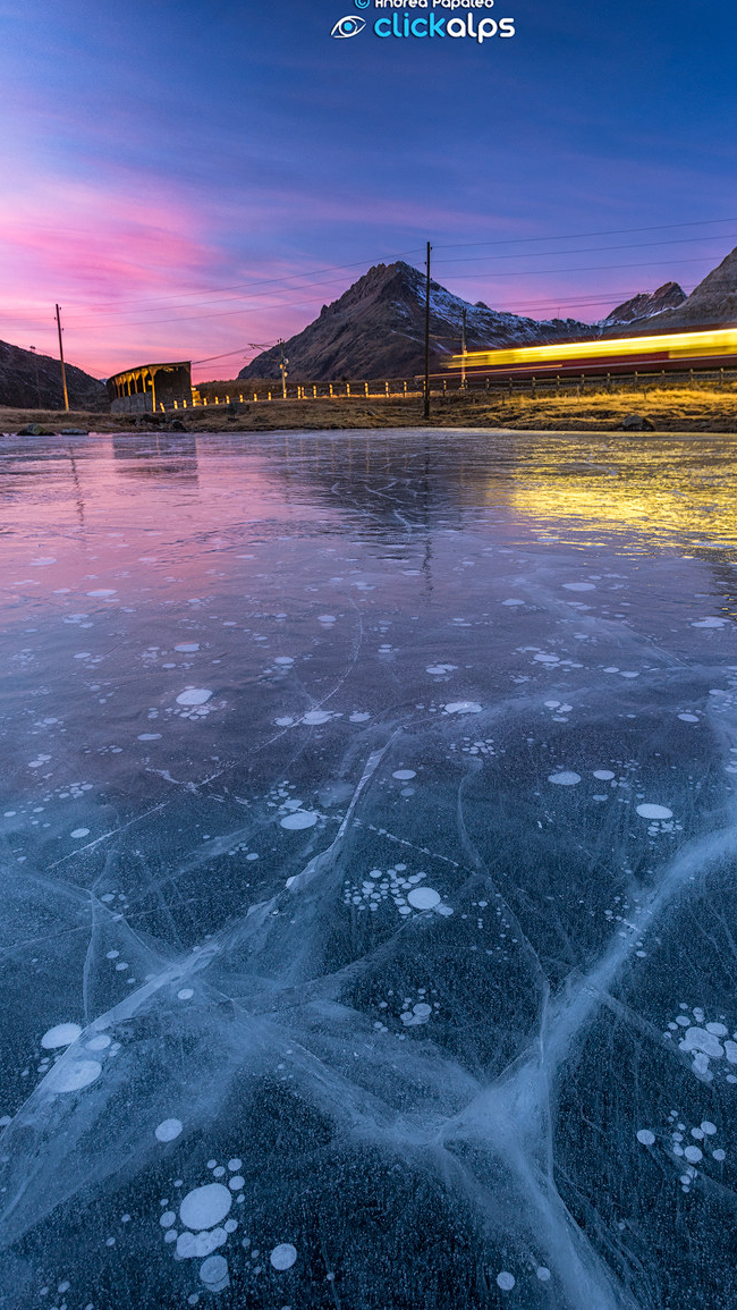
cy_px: 661
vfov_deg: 76.3
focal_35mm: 24
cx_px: 424
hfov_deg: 47.5
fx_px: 834
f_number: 4
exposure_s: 2
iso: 800
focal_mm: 22
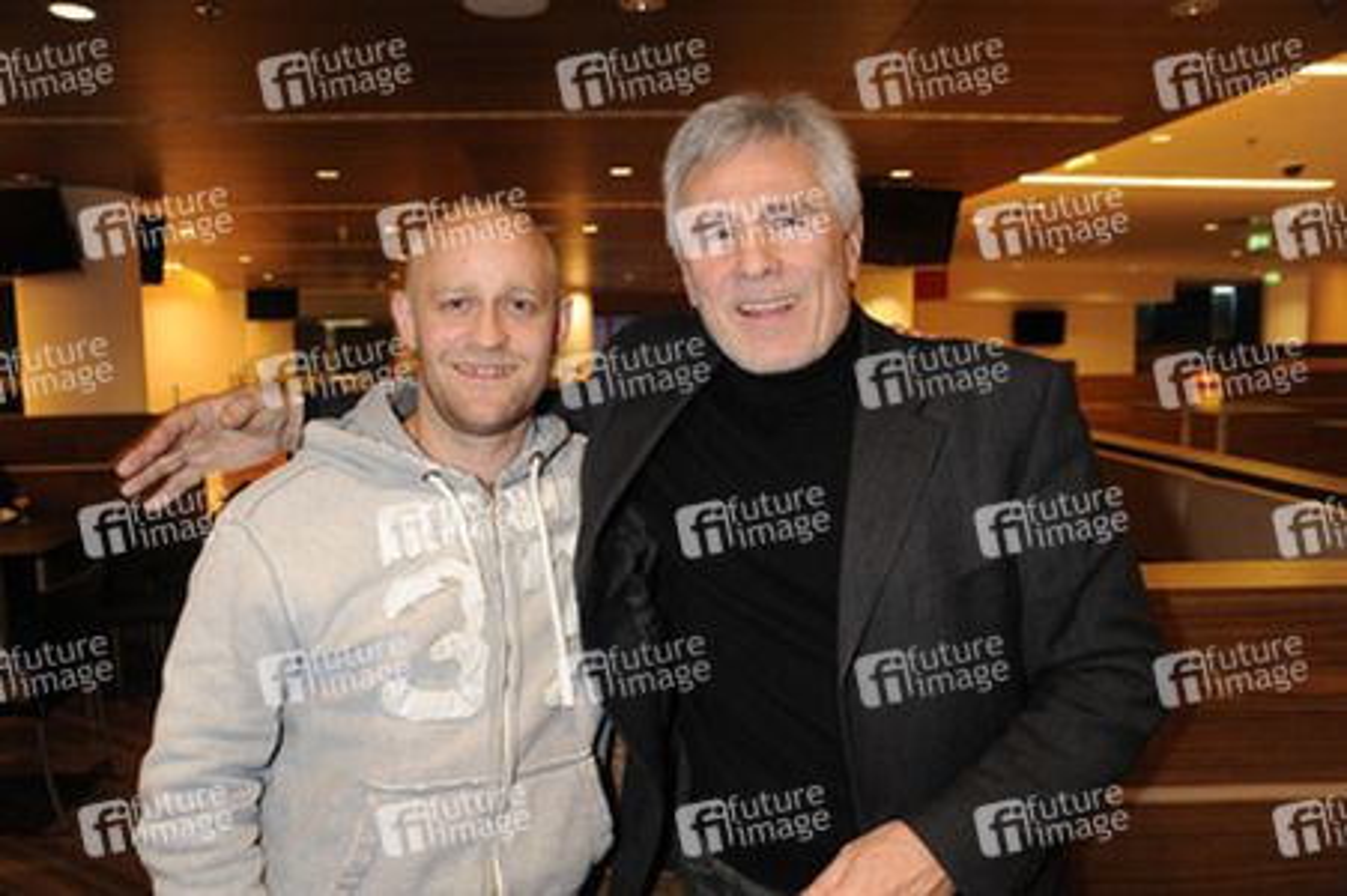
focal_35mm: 28
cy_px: 448
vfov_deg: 46.3
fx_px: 1047
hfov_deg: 65.5
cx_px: 674
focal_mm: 28
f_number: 4.5
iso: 1000
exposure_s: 1/40
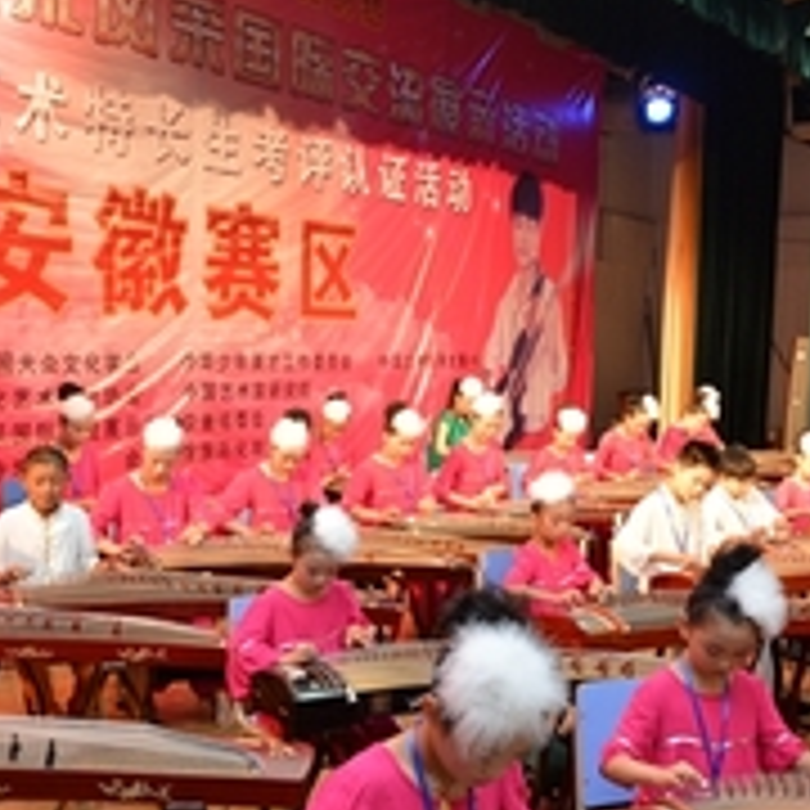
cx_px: 414
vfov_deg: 34.6
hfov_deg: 34.7
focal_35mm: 49
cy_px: 468
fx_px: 1297
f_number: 4.5
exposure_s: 1/60
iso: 1250
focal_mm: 26
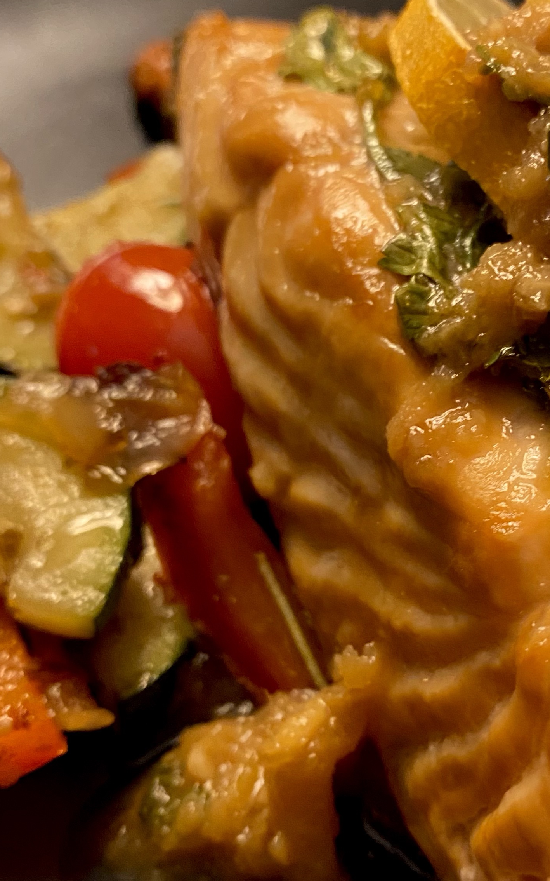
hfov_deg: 25.7
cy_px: 462
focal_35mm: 49
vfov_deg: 41.0
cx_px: 465
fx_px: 1175
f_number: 1.8
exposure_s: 1/40
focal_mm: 4.25
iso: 500
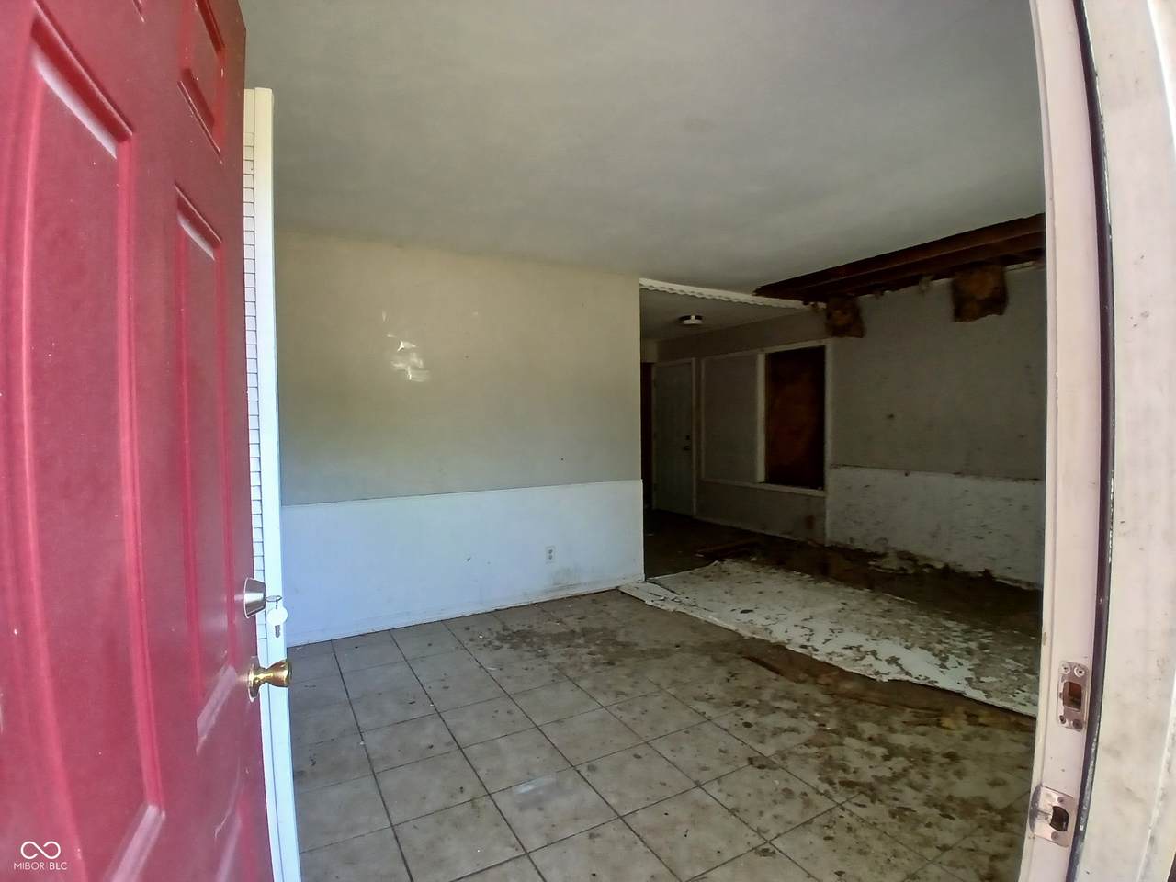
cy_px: 441
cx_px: 588
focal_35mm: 17
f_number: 2.2
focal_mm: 1.4
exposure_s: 1/40
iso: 100
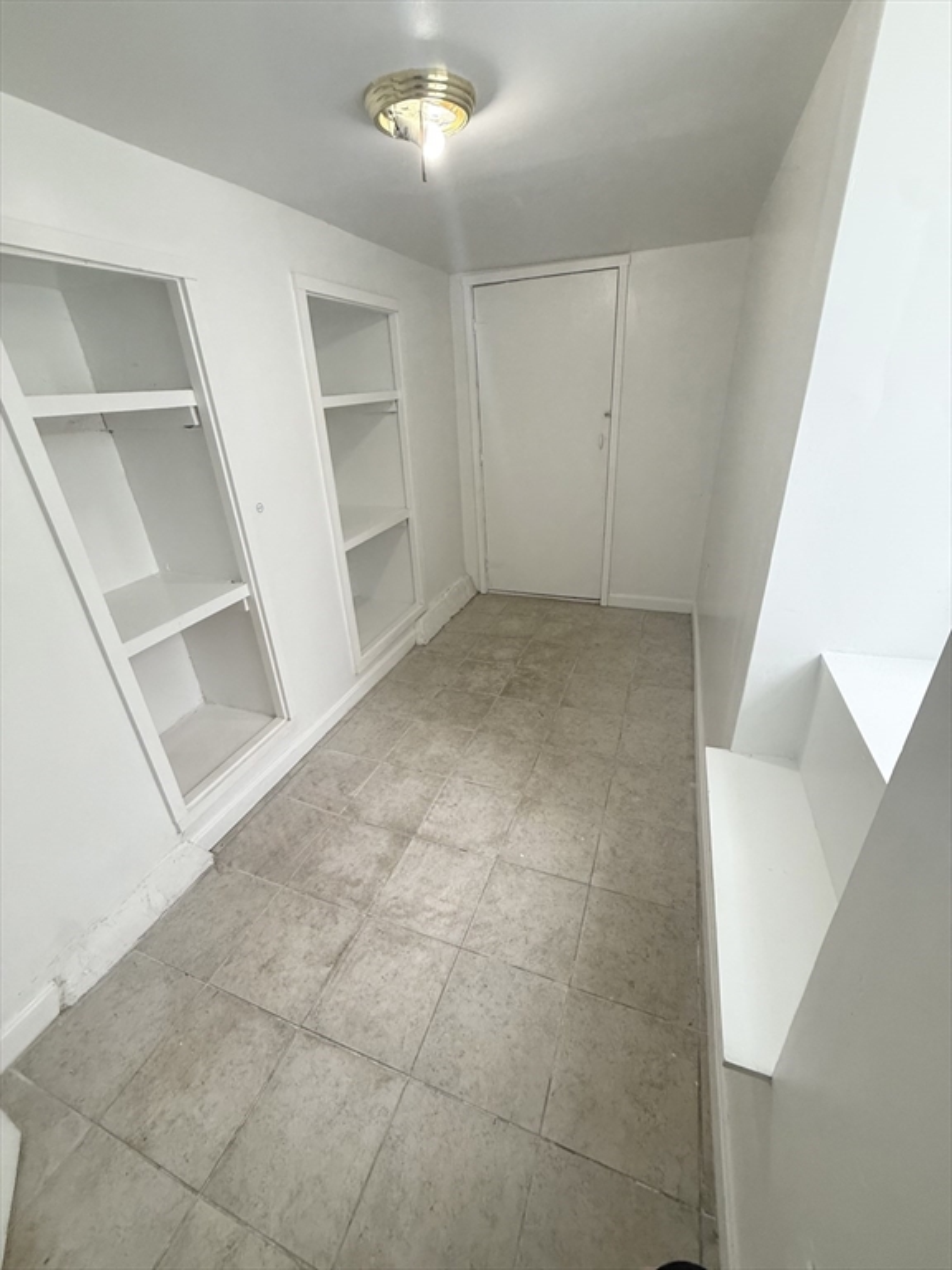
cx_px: 476
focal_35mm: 14
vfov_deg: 102.1
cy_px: 635
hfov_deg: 85.7
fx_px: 513
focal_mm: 2.22
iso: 250
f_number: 2.2
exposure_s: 1/120
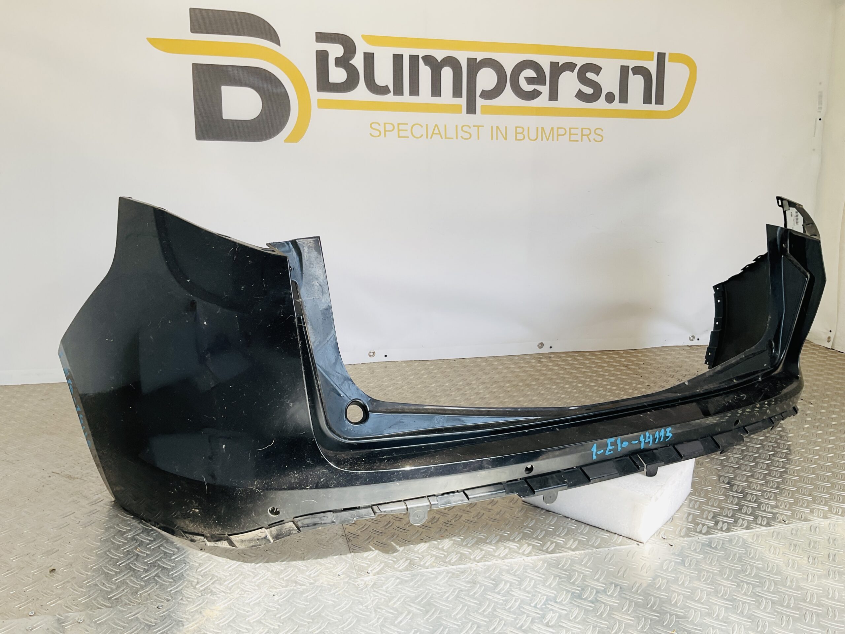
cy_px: 317
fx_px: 708
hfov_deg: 61.7
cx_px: 422
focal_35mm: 29
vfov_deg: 48.2
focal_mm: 3
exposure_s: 1/442
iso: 16
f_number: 1.8
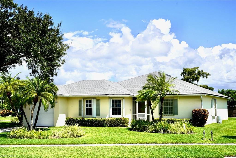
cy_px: 79
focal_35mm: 50
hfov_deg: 39.6
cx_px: 118
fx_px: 328
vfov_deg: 27.0
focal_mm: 50
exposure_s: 1/320
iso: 100
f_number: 10
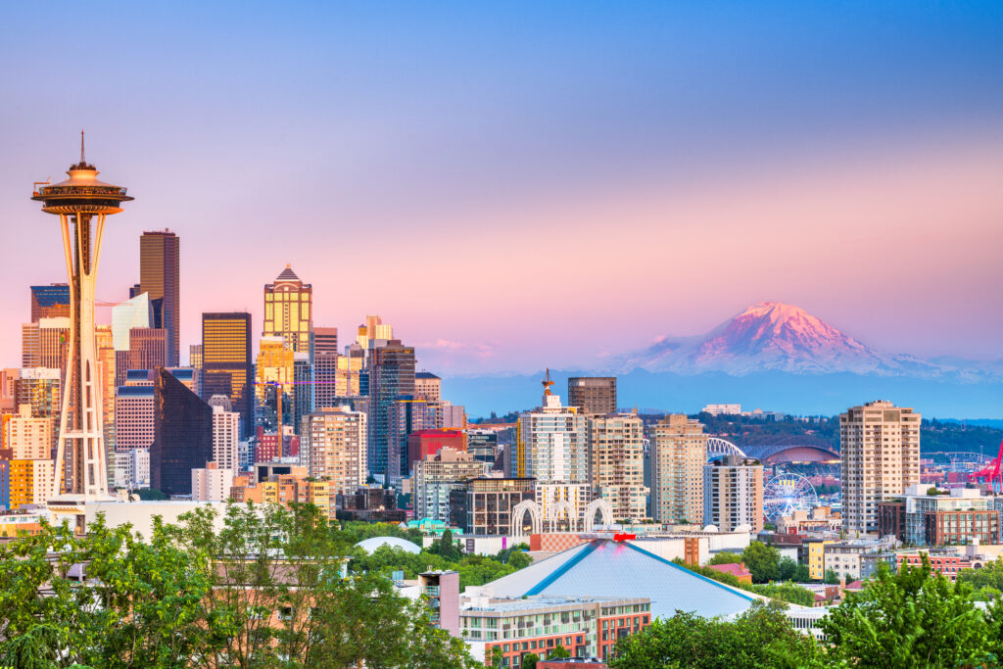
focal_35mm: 110
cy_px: 334
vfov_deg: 12.5
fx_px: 3065
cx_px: 502
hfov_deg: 18.6
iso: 64
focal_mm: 110
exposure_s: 1/1.25
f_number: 11
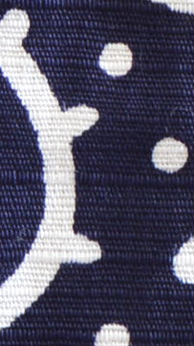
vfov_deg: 5.5
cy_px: 148
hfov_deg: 3.1
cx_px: 444
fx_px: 3586
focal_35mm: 392
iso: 200
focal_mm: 30
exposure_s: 1/200
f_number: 5
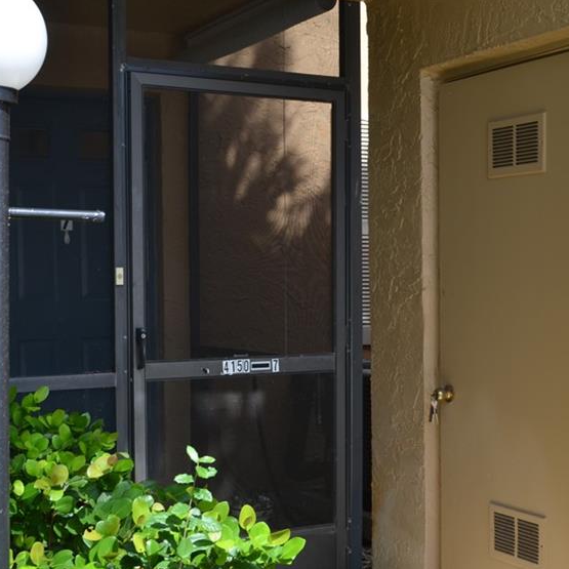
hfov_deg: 28.1
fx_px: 1134
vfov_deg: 28.1
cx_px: 315
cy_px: 329
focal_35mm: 61
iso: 100
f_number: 8
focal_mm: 26
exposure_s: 1/100
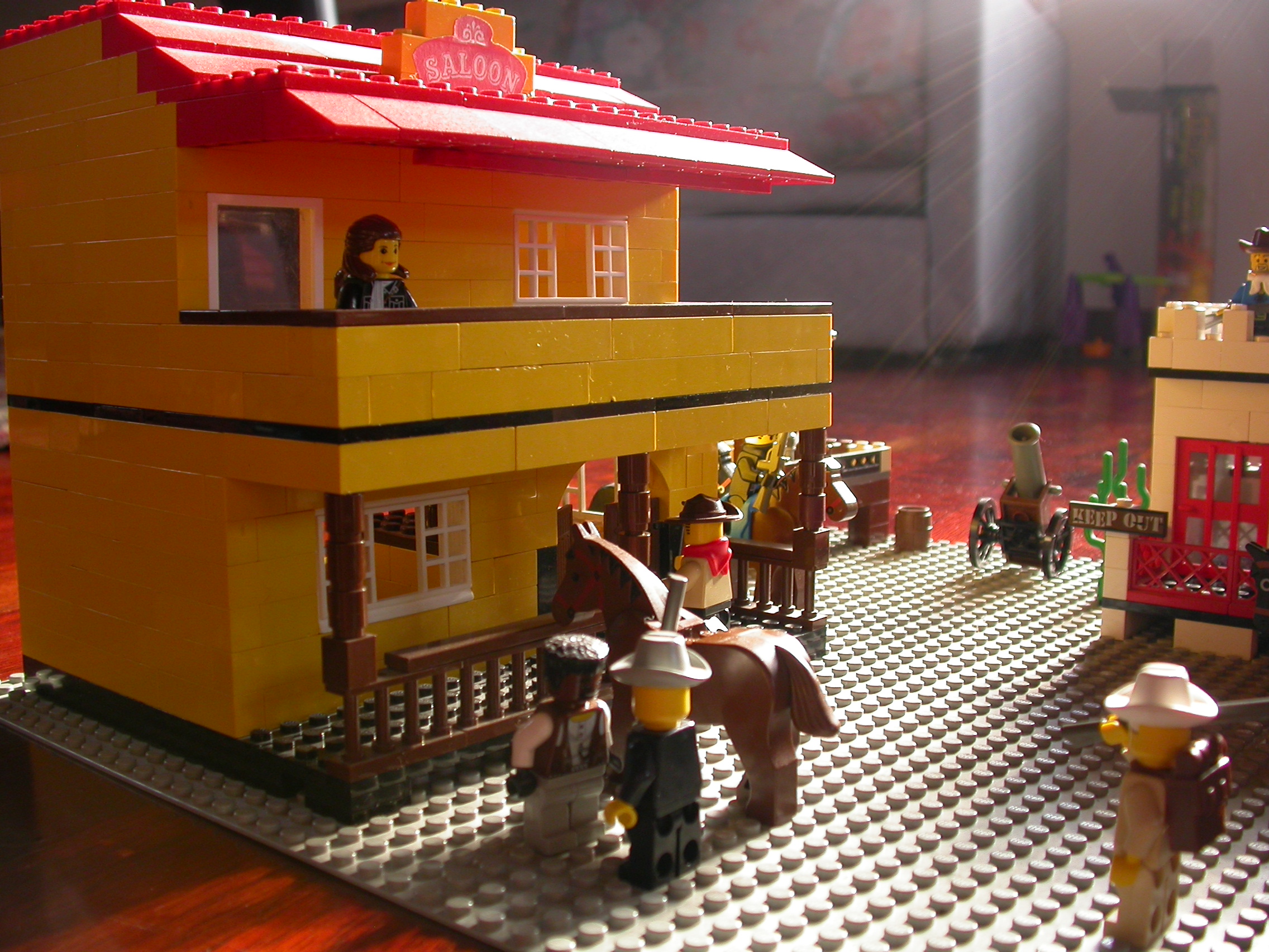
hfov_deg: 49.0
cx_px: 634
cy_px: 476
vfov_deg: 37.7
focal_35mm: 38
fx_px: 1393
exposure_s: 1/51.8
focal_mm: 7.85
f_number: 3
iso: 100
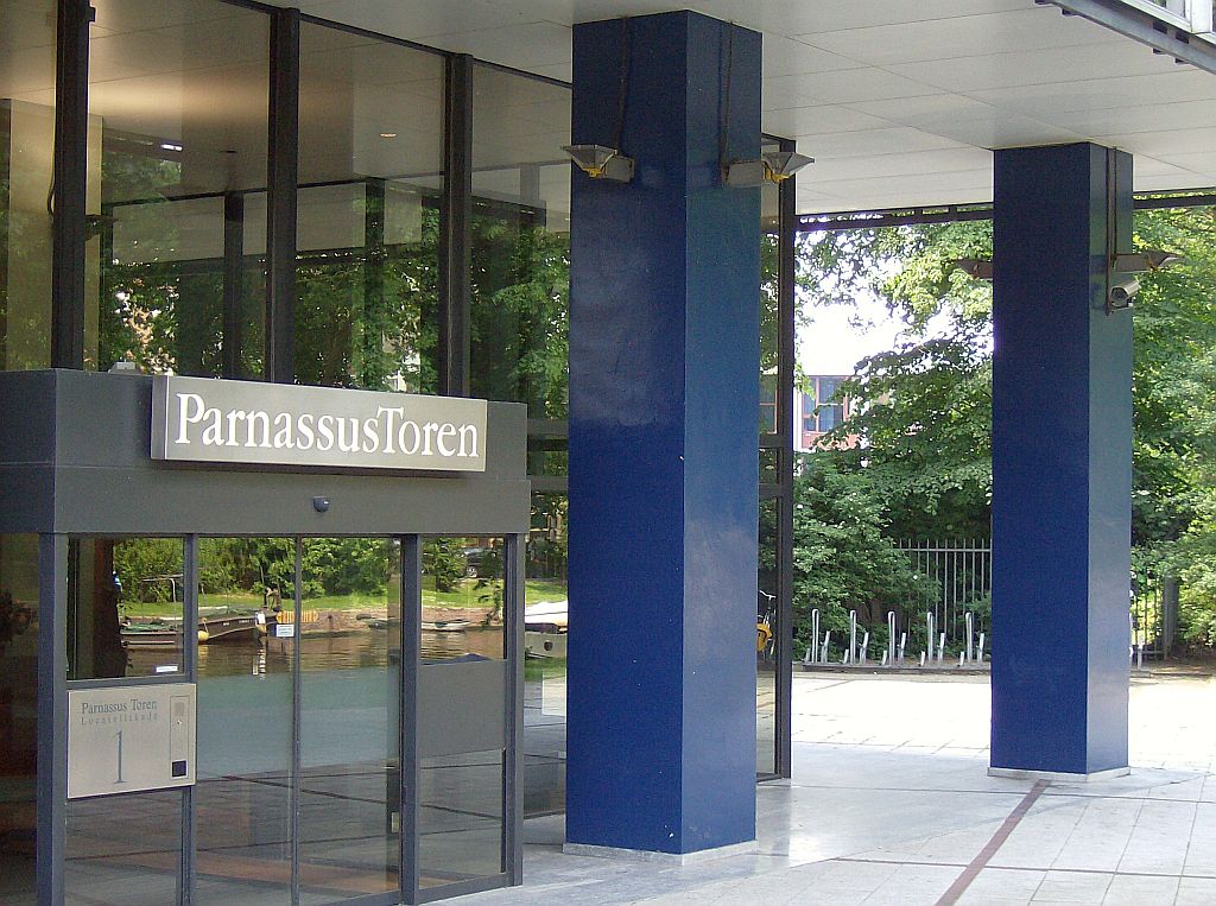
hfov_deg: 27.8
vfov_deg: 20.9
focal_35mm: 70
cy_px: 453
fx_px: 2453
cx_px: 608
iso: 176
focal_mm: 11.6
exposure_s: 1/97.8
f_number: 3.7
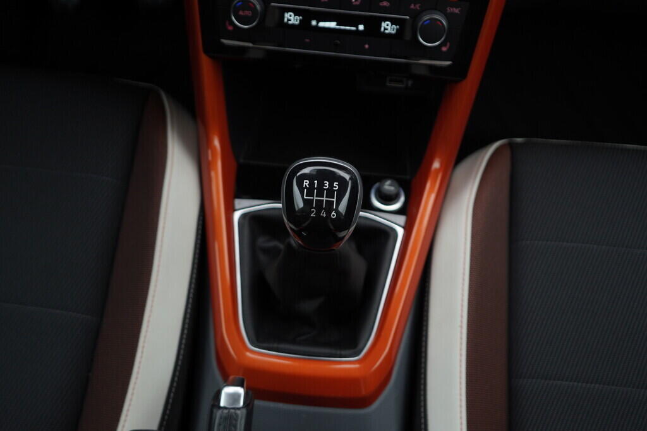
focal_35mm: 36
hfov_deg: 53.1
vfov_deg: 36.9
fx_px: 647
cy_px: 216
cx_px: 324
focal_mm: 24
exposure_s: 1/50
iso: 125
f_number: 3.2
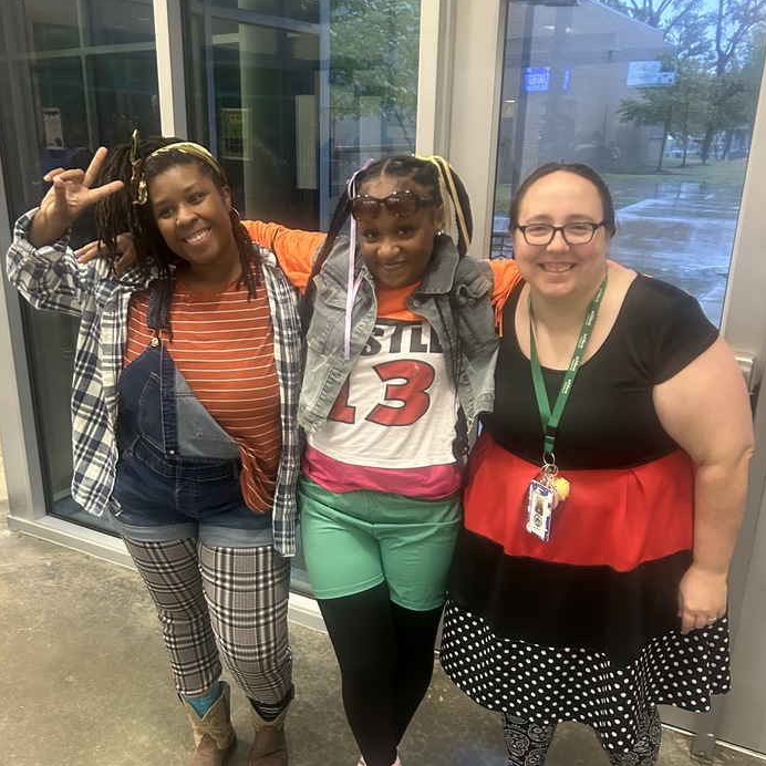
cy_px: 449
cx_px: 362
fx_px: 851
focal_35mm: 34
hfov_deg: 48.4
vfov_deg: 48.2
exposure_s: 1/60
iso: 500
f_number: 1.5
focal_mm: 5.7
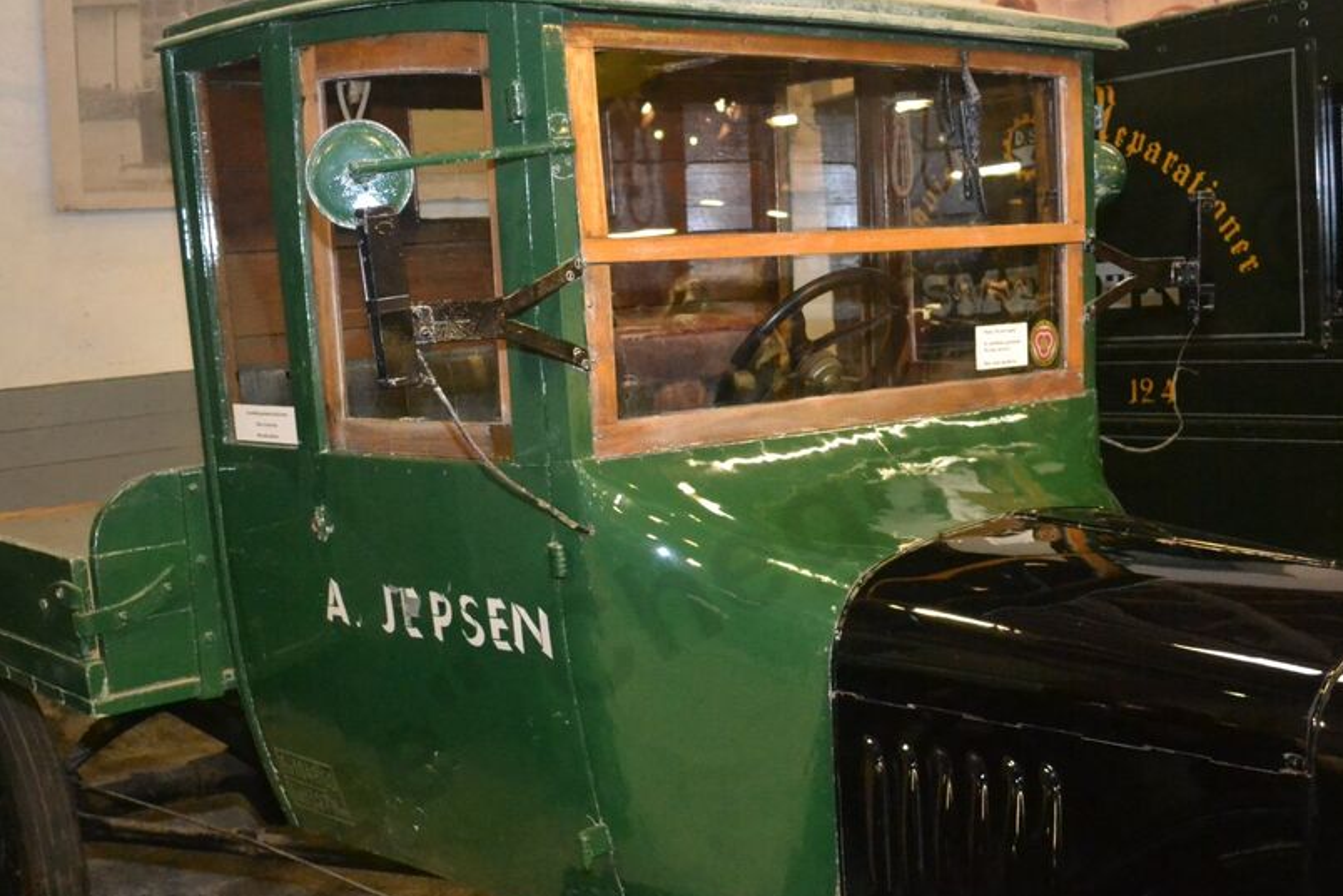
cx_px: 666
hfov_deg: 45.4
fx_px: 1604
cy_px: 604
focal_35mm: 43
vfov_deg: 30.9
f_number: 3.5
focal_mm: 18
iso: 3200
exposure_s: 1/60
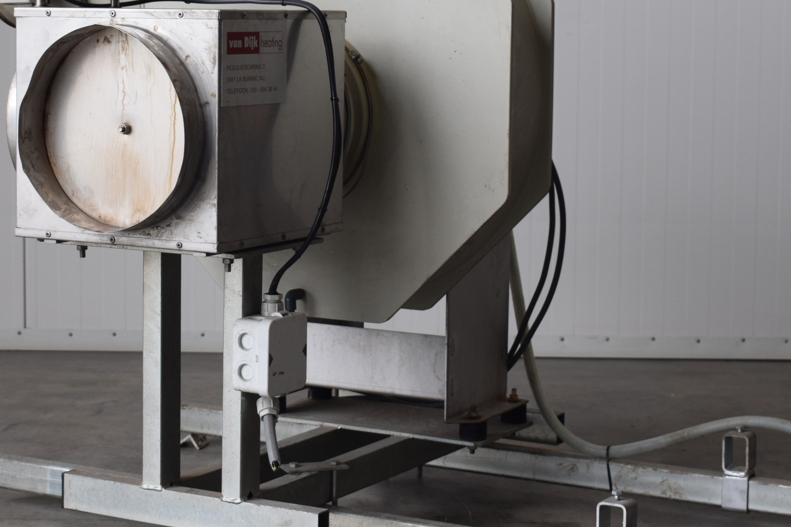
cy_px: 207
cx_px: 278
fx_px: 1999
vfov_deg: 15.0
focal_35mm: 91
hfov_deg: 22.3
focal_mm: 34
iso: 400
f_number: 6.3
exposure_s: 1/160
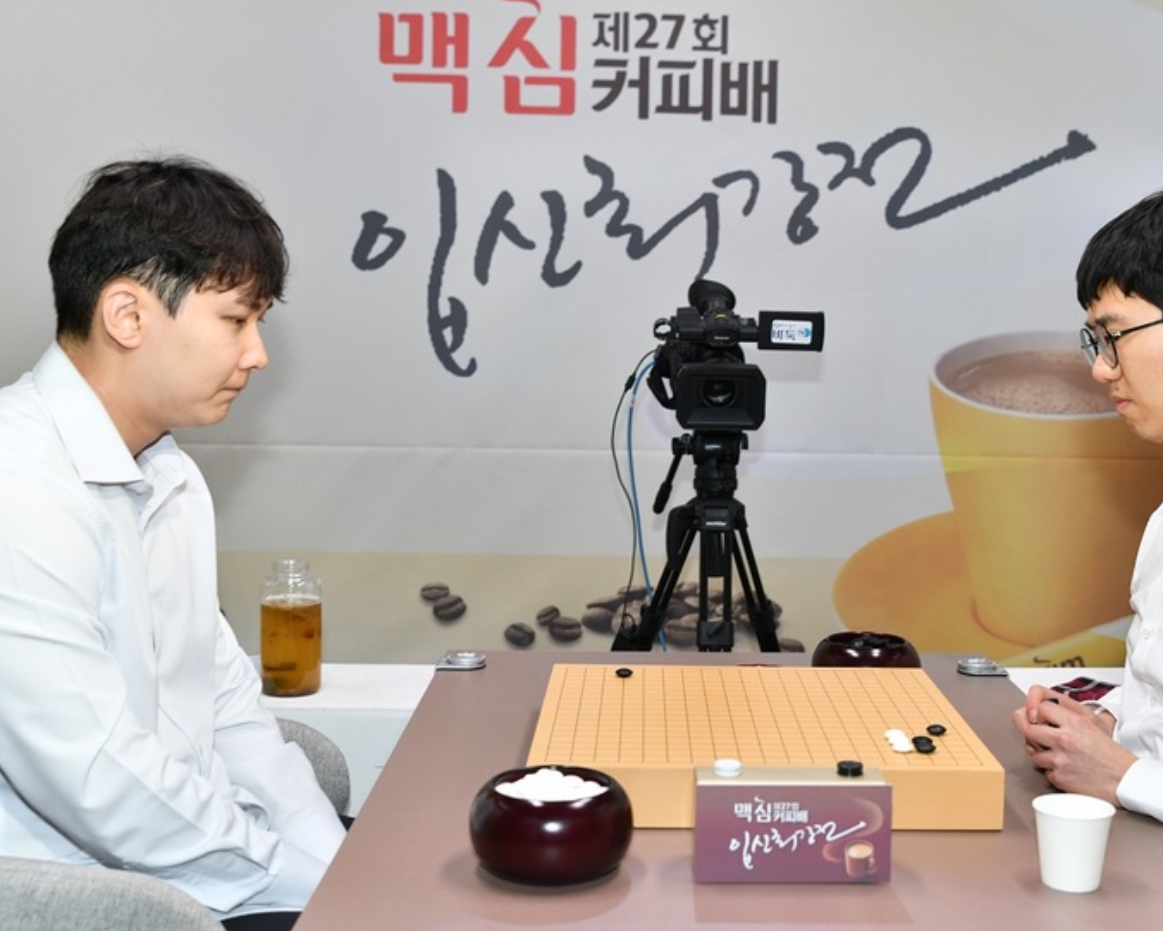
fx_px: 1549
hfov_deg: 40.9
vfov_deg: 33.4
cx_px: 705
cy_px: 454
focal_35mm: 45
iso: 1000
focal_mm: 36
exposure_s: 1/100
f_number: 4
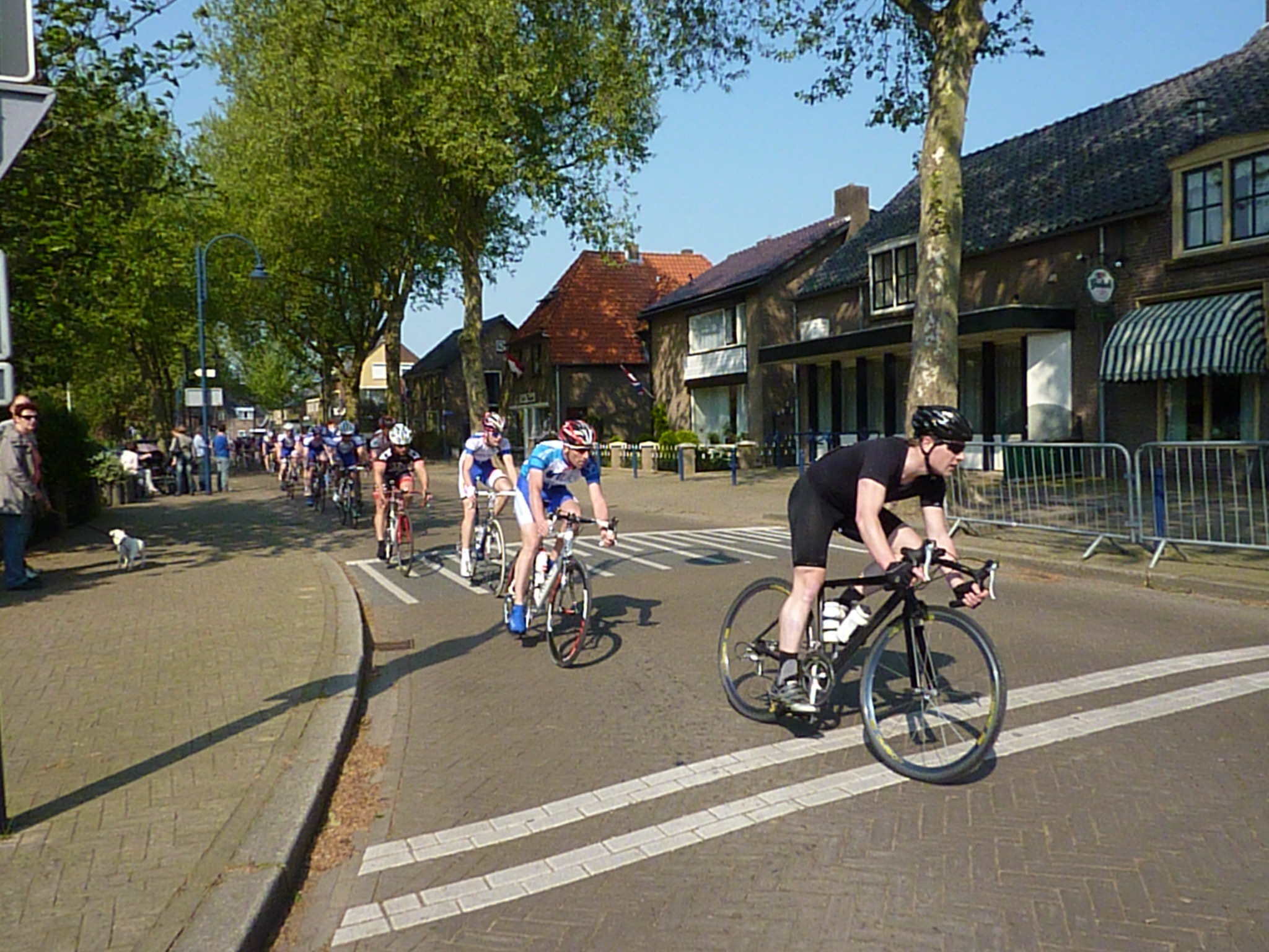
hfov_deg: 69.4
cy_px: 476
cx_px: 634
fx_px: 916
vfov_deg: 54.9
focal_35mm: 25
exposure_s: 1/1600
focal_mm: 4.1
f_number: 6.3
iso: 800
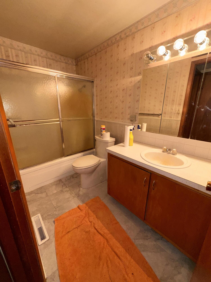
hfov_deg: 85.7
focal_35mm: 14
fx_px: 114
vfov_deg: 102.1
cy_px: 141
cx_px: 106
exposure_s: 1/80
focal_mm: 2.22
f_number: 2.2
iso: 80
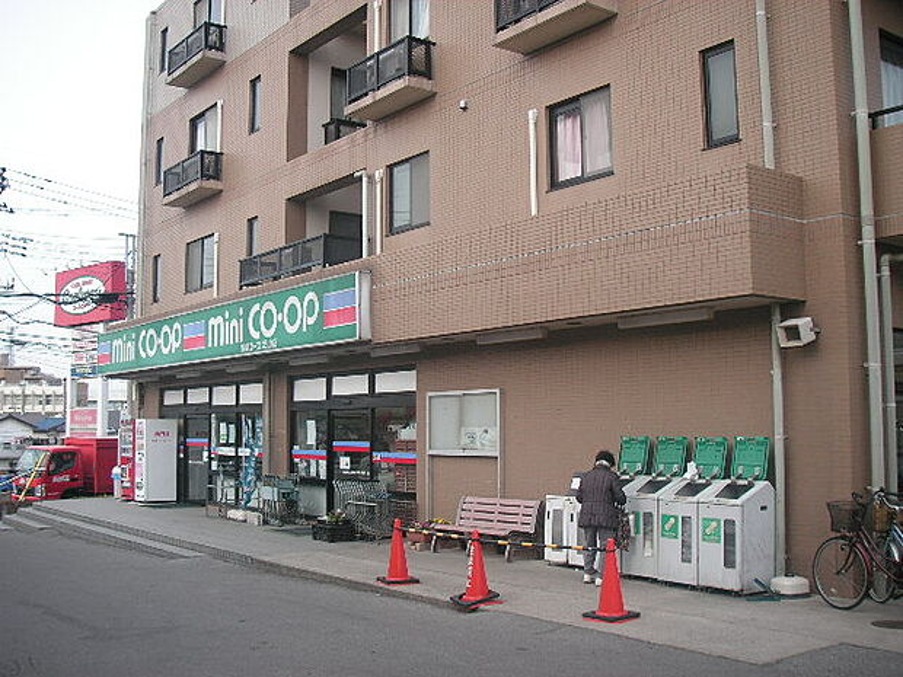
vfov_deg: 37.7
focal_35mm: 38
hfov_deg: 49.0
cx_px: 452
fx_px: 991
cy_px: 338
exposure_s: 1/180
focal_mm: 6.3
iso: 50
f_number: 3.3
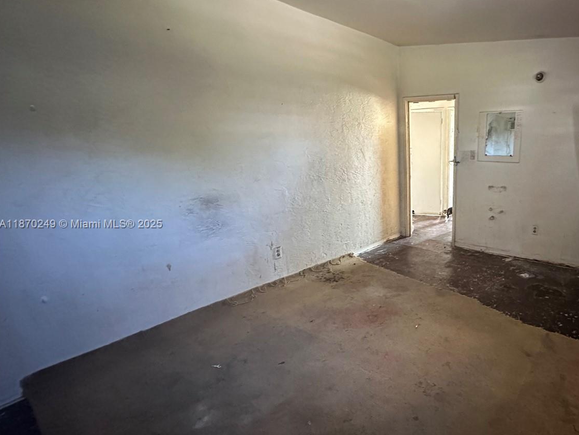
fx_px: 335
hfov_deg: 77.6
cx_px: 410
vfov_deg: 66.0
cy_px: 225
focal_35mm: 20
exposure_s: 1/52
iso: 1250
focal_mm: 2.22
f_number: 2.2
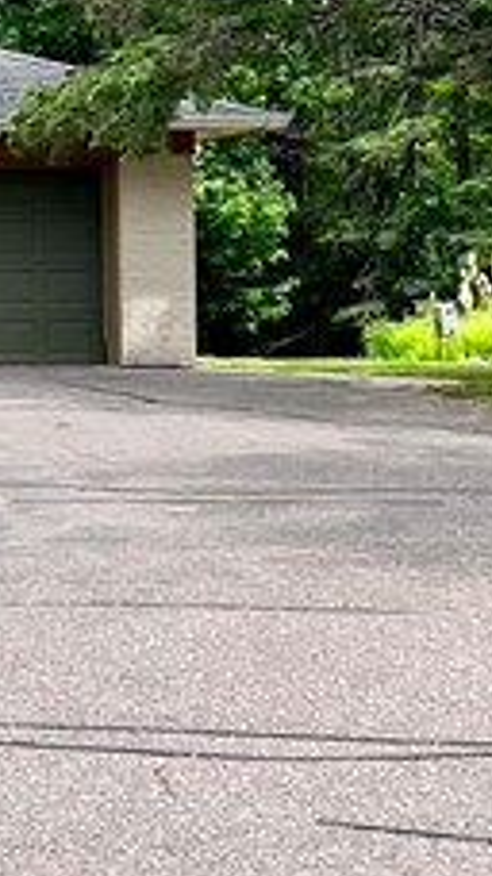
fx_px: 2950
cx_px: -715
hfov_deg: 8.6
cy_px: 257
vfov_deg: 16.8
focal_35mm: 127
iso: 50
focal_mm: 5.7
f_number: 1.5
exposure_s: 1/3257
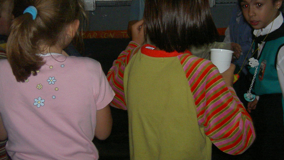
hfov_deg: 35.4
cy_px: 40
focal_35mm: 59
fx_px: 444
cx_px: 158
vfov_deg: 20.2
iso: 100
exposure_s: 1/59.5
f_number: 2.8
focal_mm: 8
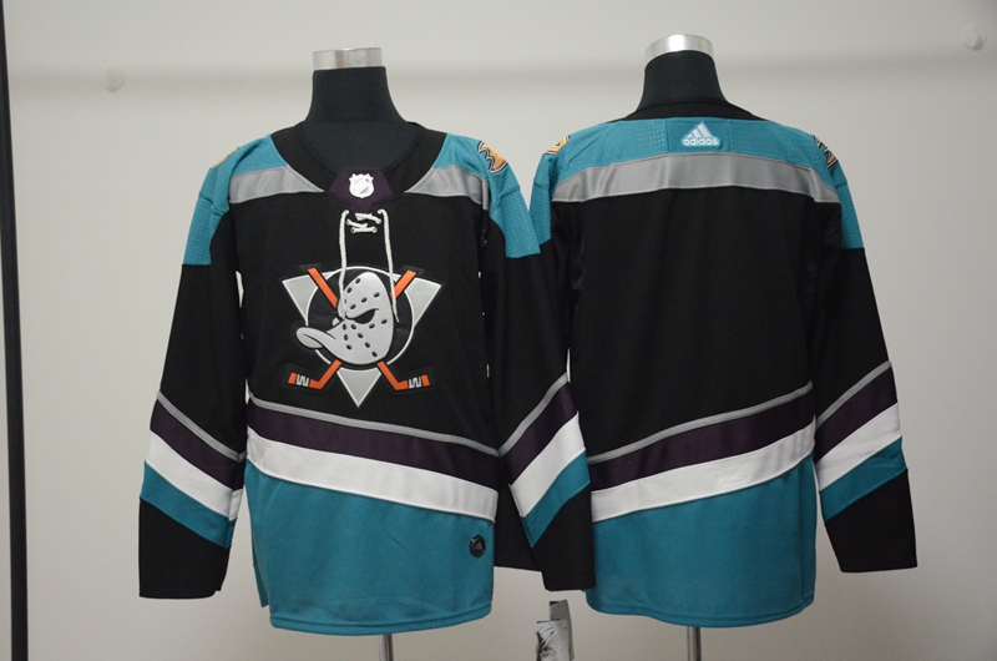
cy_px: 330
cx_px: 498
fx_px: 1327
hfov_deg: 41.2
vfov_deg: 28.0
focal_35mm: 48
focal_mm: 32
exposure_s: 1/80
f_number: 4.5
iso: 4000
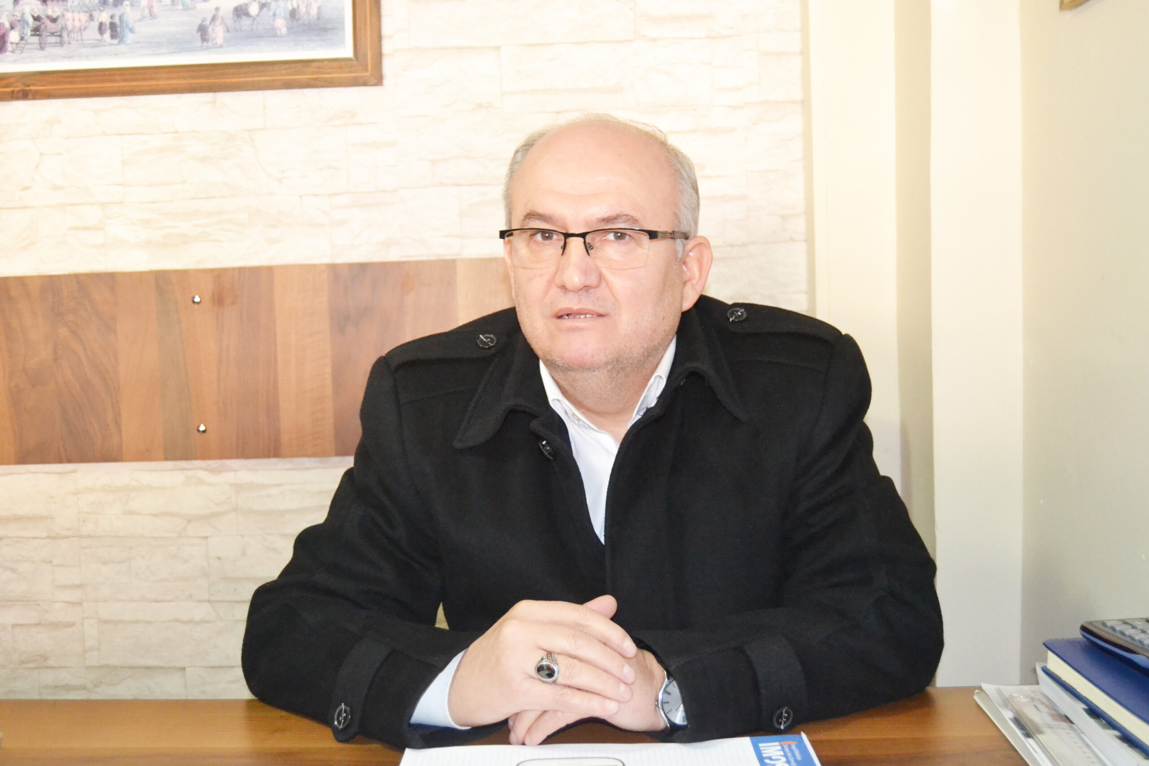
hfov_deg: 49.6
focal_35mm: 39
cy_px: 383
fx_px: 1245
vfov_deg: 34.2
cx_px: 574
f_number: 4
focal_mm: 26
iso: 3200
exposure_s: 1/60
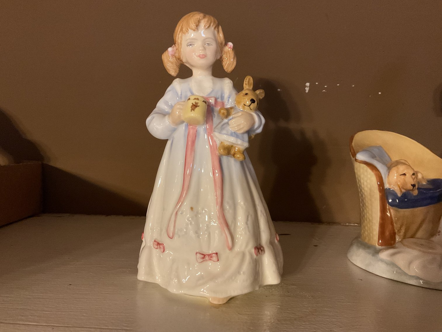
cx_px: 221
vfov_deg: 48.2
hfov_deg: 61.7
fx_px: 370
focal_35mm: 29
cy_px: 166
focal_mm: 3
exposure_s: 1/30
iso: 320
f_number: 1.8
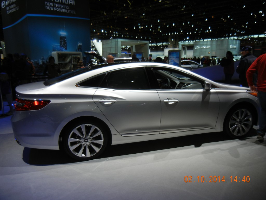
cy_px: 100
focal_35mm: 30
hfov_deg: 60.0
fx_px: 231
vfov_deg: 46.8
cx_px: 133
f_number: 3.5
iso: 160
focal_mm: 5.4
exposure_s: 1/127
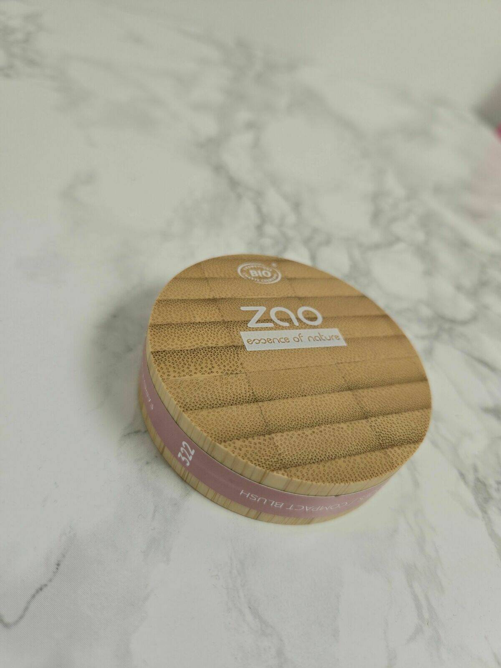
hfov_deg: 58.9
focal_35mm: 23
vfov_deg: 73.9
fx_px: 444
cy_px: 334
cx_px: 250
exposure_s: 1/100
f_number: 1.8
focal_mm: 5.4
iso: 50
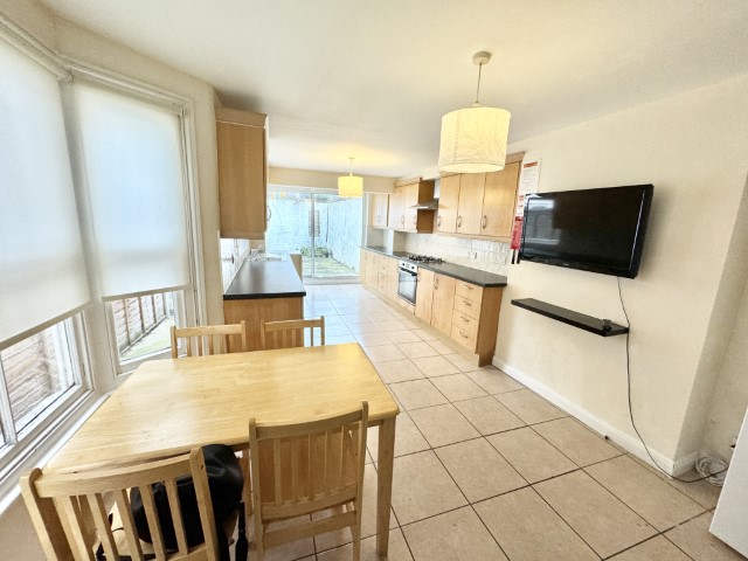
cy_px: 280
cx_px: 374
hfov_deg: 102.1
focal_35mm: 14
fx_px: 303
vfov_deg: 85.7
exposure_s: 1/100
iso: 200
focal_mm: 2.22
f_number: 2.2
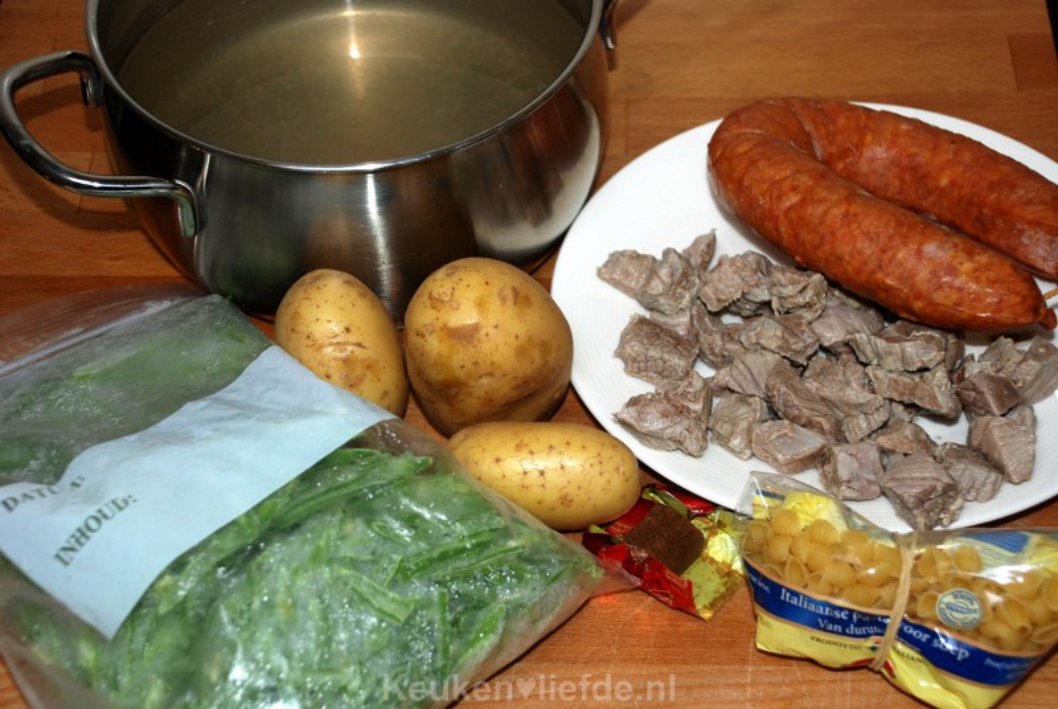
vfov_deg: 20.7
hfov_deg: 30.5
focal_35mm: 66
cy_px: 354
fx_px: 1943
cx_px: 529
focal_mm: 44
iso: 200
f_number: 4.8
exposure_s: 1/60
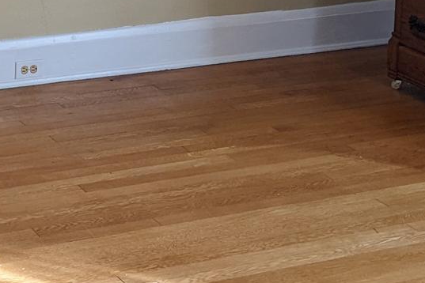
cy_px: -163
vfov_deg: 12.1
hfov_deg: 18.2
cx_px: -82
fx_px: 1263
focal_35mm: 107
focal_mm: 4.38
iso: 73
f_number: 1.73
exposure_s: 1/40
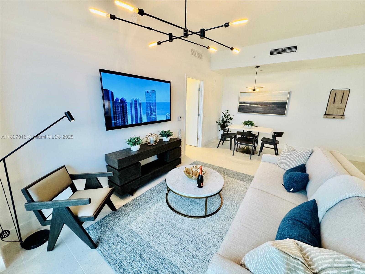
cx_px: 182
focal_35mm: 14
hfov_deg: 102.1
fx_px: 148
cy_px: 137
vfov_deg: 85.7
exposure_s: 1/60
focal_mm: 2.22
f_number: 2.2
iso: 250
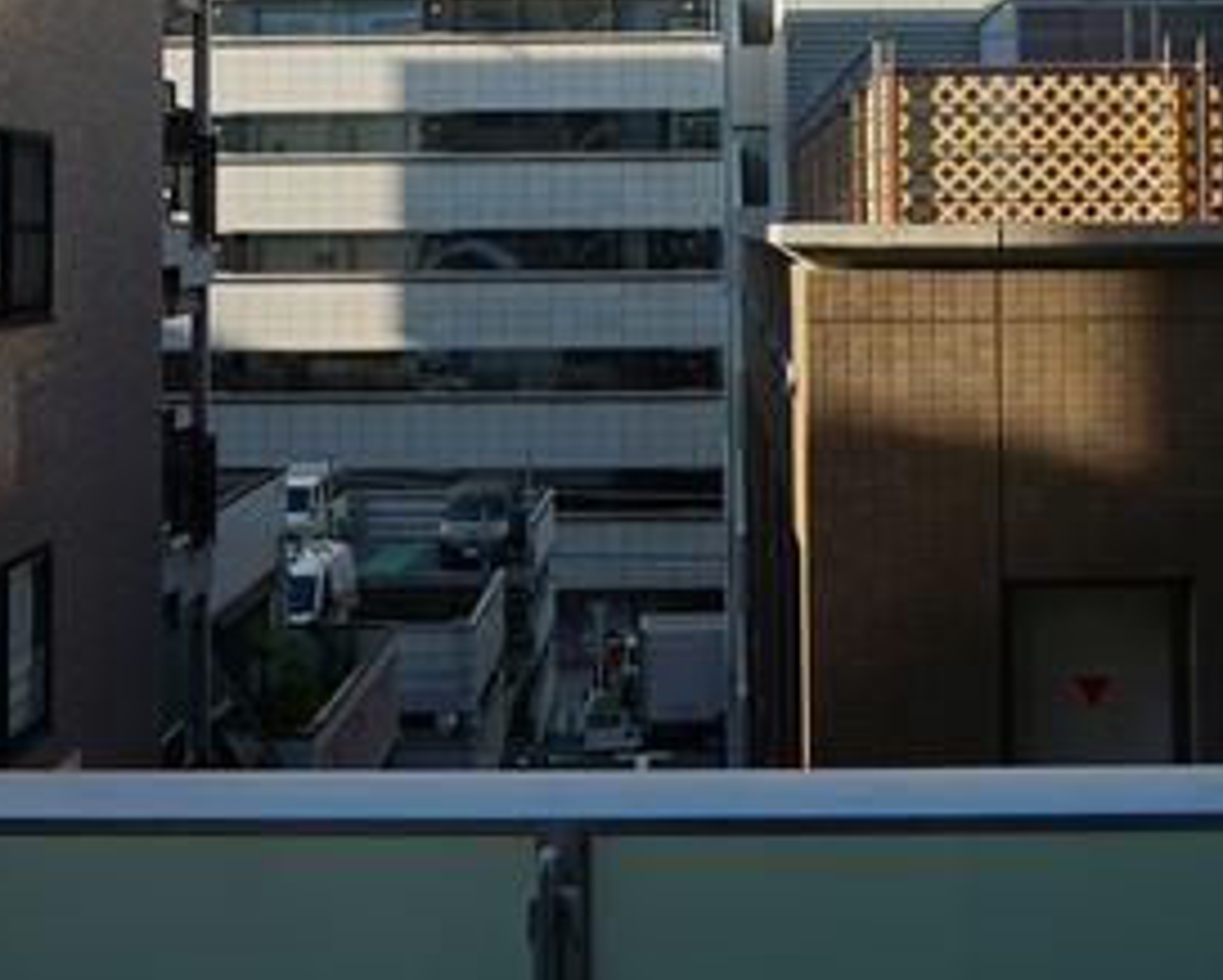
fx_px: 1920
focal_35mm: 53
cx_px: 692
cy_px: 115
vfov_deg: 27.7
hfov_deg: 35.3
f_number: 8
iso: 100
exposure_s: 1/100
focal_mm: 16
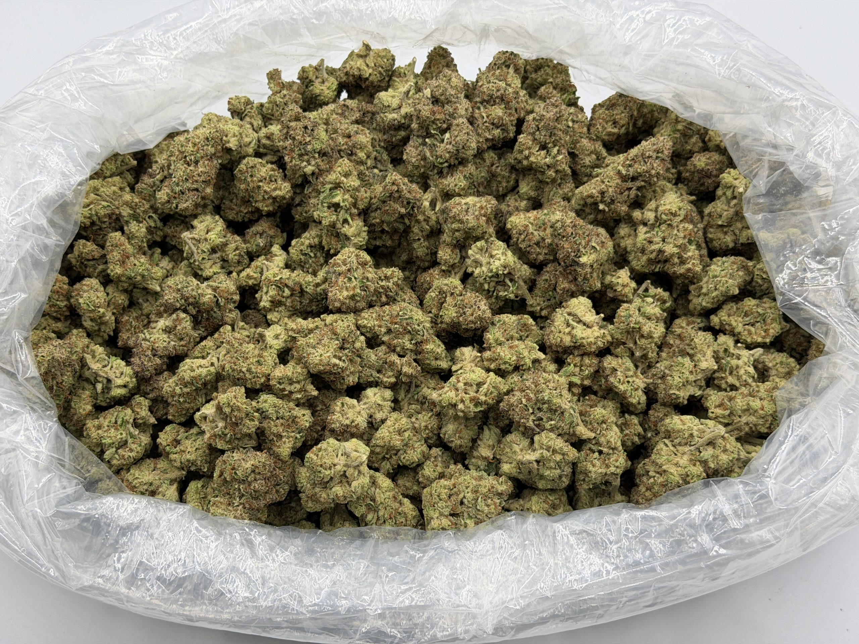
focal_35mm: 48
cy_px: 322
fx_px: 1191
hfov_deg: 39.7
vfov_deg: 30.3
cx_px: 430
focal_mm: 6.76
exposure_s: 1/266
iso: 64
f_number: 1.78
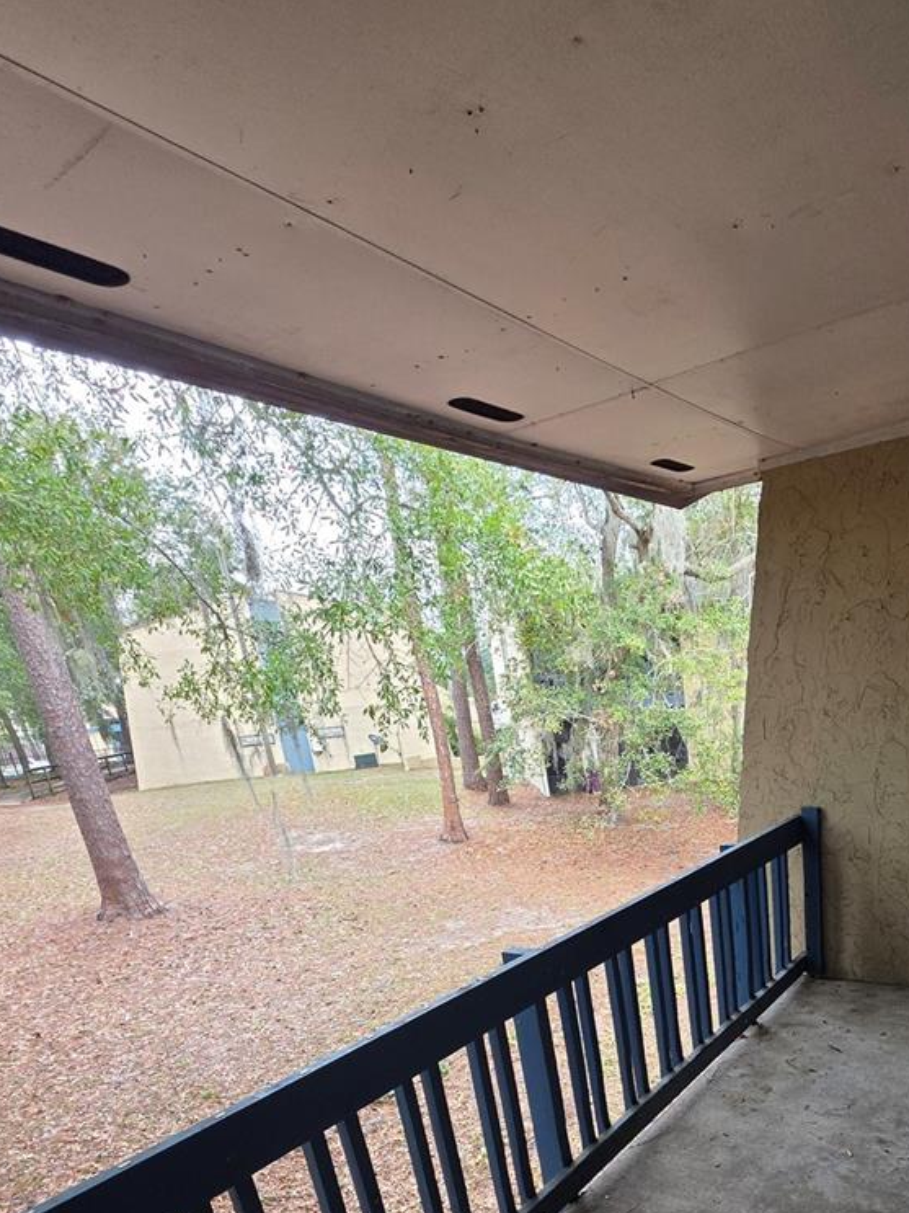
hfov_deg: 60.9
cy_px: 949
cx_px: 648
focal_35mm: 21
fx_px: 735
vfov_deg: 72.0
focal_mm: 2.2
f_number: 1.9
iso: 64
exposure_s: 1/120
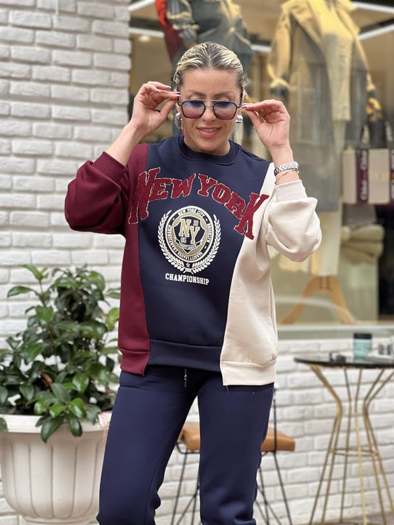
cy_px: 262
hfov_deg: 19.1
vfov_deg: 25.3
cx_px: 197
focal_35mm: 77
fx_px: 1169
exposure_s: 1/121
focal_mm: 9
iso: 160
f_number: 2.8
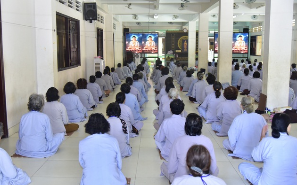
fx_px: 324
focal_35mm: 40
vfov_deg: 32.0
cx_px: 146
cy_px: 93
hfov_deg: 49.3
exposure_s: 1/80
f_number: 4
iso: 1250
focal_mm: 38
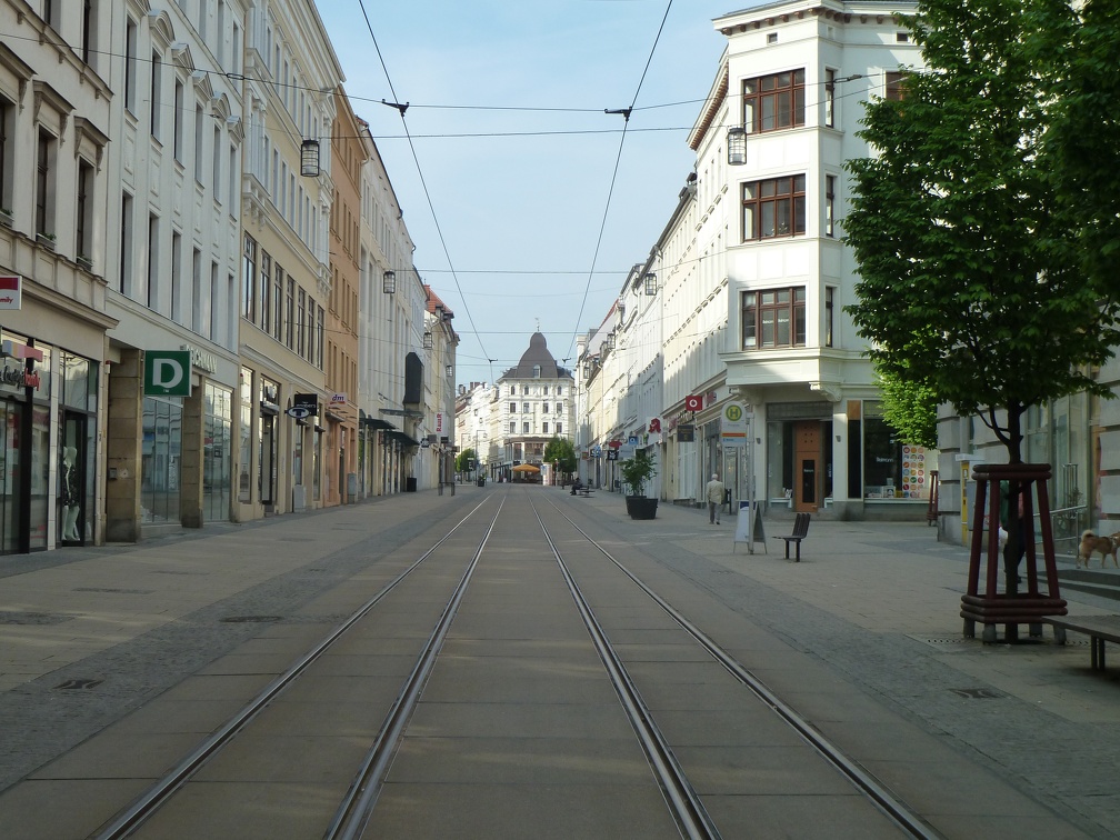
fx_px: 1682
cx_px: 560
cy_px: 420
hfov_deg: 36.8
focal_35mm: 52
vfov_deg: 28.0
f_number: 3.8
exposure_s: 1/500
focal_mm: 8.5
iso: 125
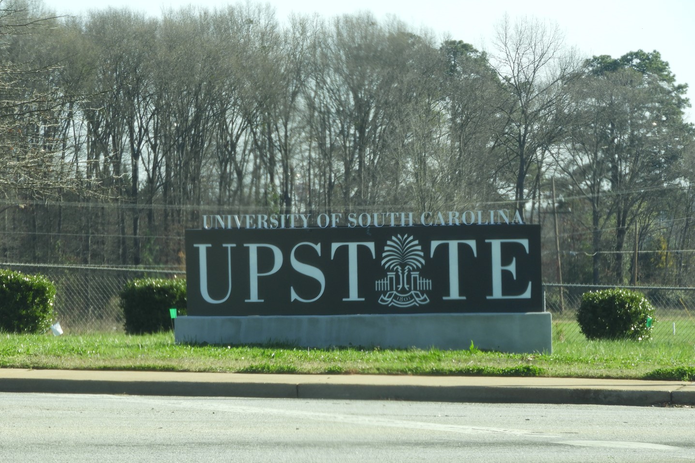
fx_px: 5444
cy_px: 248
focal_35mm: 282
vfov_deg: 4.9
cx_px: 348
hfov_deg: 7.3
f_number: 5.5
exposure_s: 1/200
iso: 100
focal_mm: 48.4
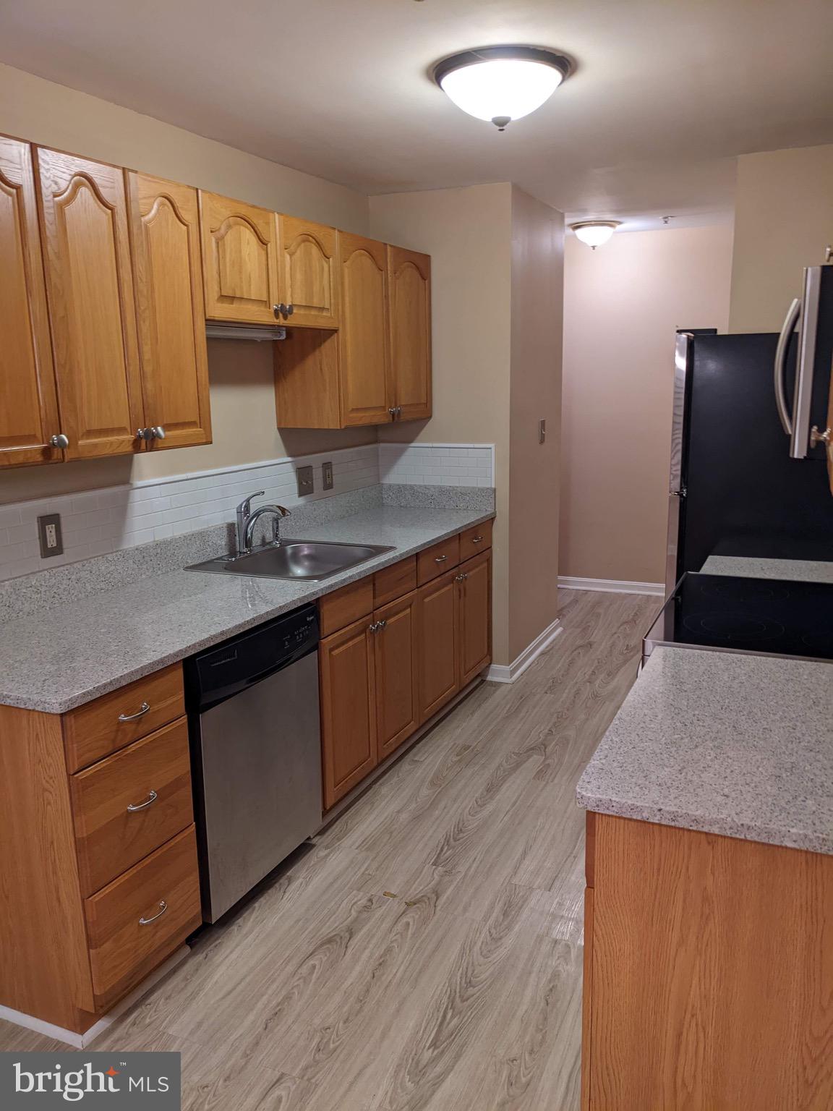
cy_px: 556
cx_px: 416
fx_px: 866
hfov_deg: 51.4
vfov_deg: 65.3
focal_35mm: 27
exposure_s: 1/24
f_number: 1.73
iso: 94
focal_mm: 4.38
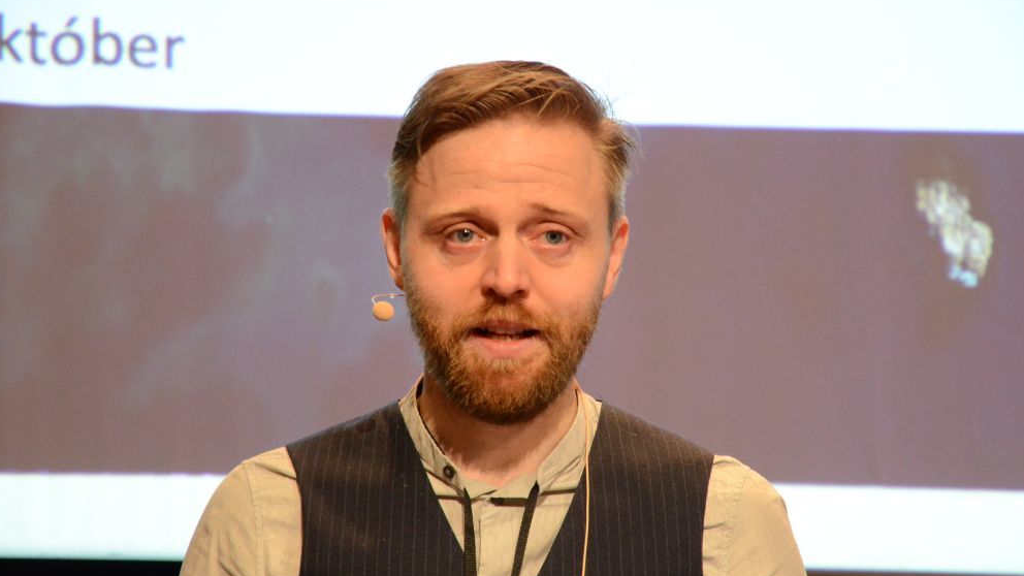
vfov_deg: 6.6
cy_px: 303
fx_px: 4957
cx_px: 525
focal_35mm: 183
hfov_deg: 11.8
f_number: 5.6
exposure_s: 1/50
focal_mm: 105
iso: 3200
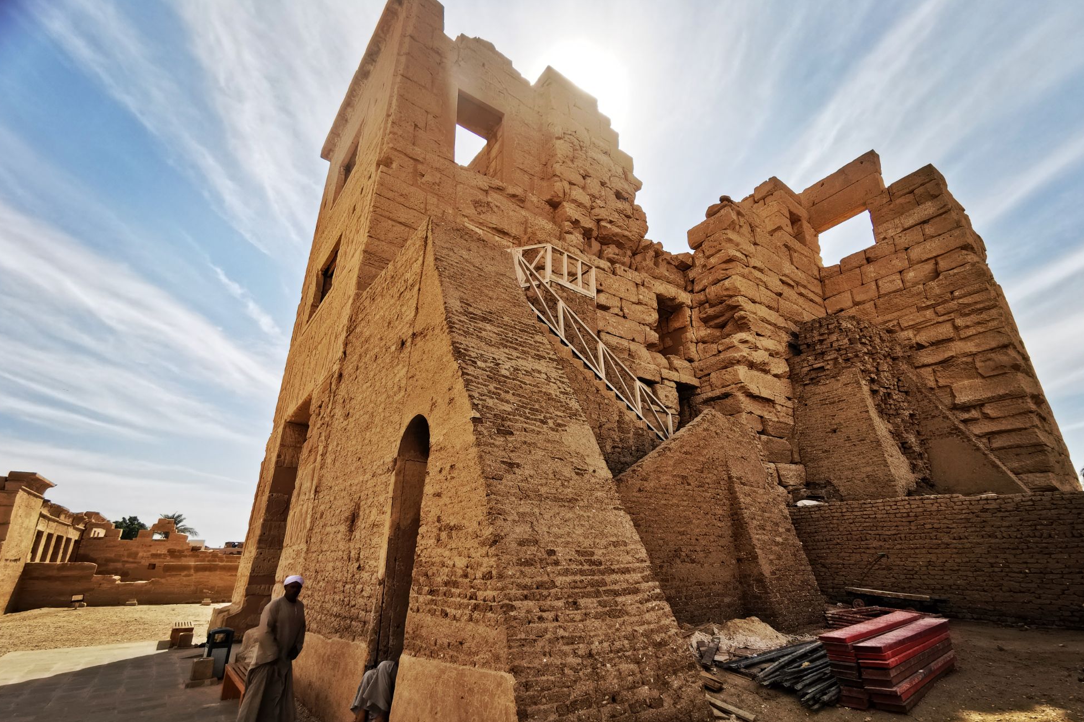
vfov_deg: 70.2
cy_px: 404
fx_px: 512
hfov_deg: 93.3
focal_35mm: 17
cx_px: 546
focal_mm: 2.35
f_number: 2.2
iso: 50
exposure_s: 1/2500
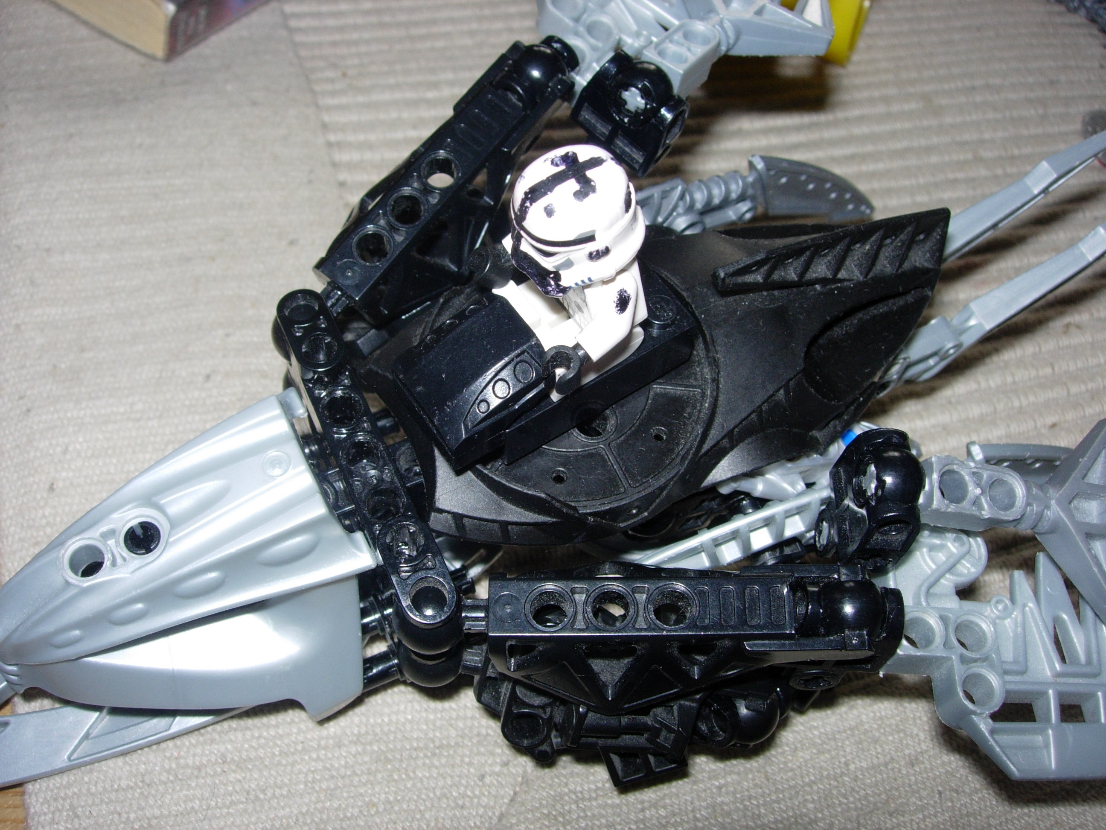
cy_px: 415
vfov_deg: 37.7
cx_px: 553
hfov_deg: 49.0
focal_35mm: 38
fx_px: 1214
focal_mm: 7.8
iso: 79
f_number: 4.8
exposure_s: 1/64
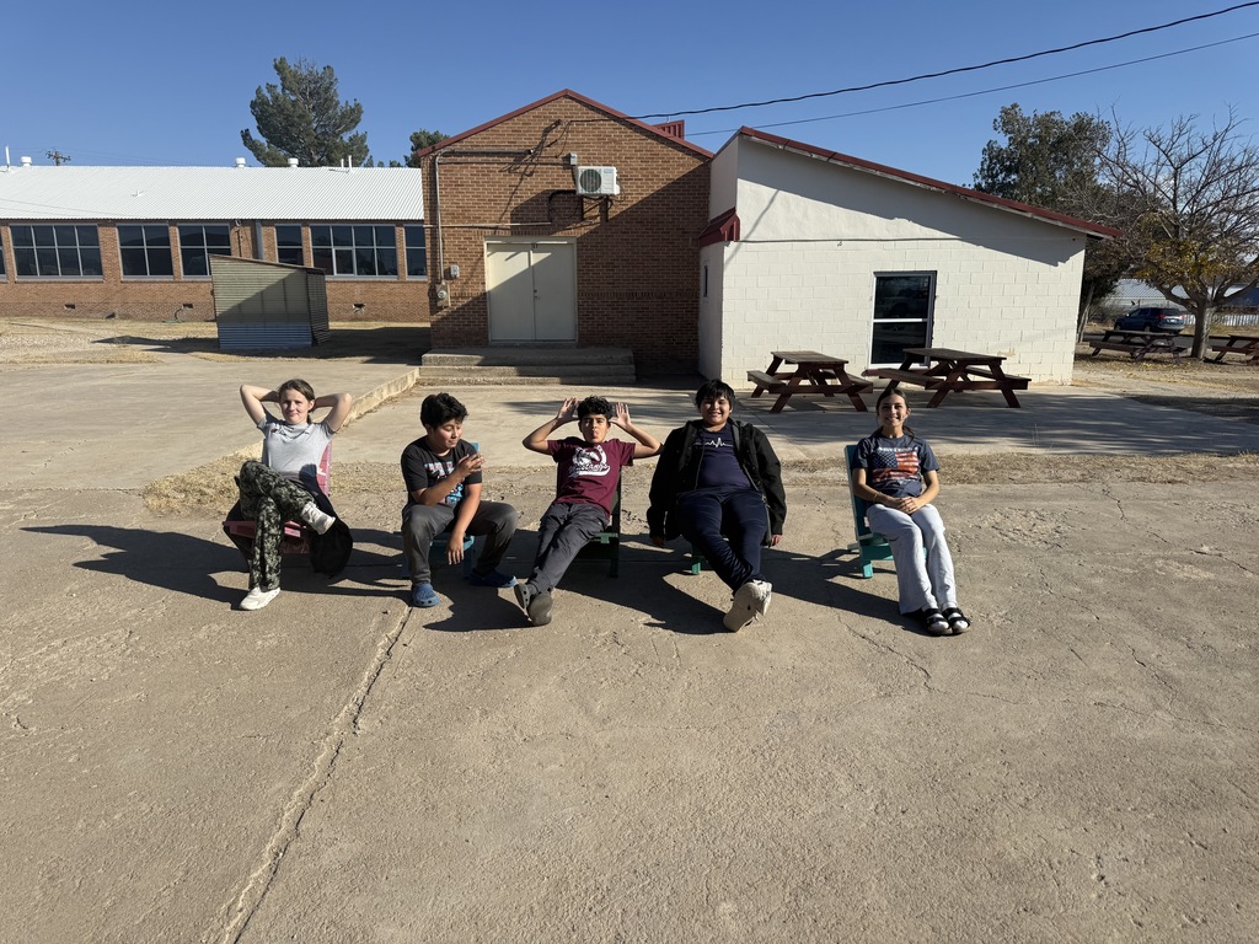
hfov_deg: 71.6
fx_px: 873
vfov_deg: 56.8
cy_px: 472
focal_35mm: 24
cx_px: 630
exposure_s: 1/6173
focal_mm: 6.76
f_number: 1.78
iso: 80
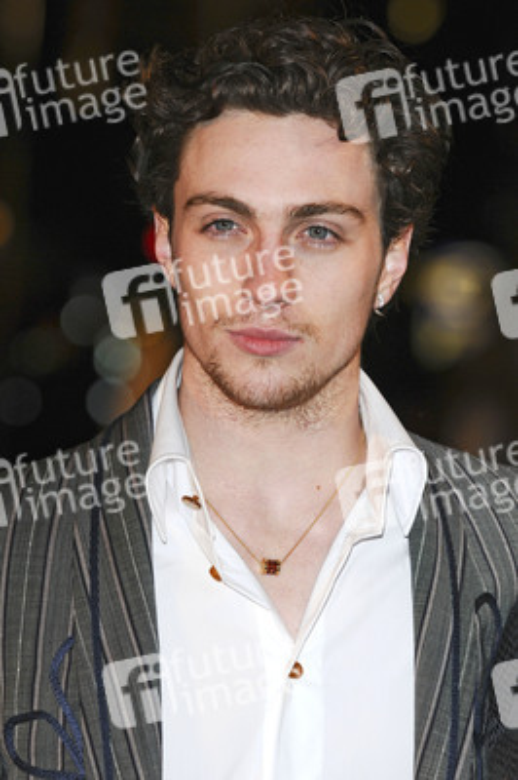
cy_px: 390
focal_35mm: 202
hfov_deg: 6.8
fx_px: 4378
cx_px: 259
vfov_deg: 10.2
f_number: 5
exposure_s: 1/200
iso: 500
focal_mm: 135
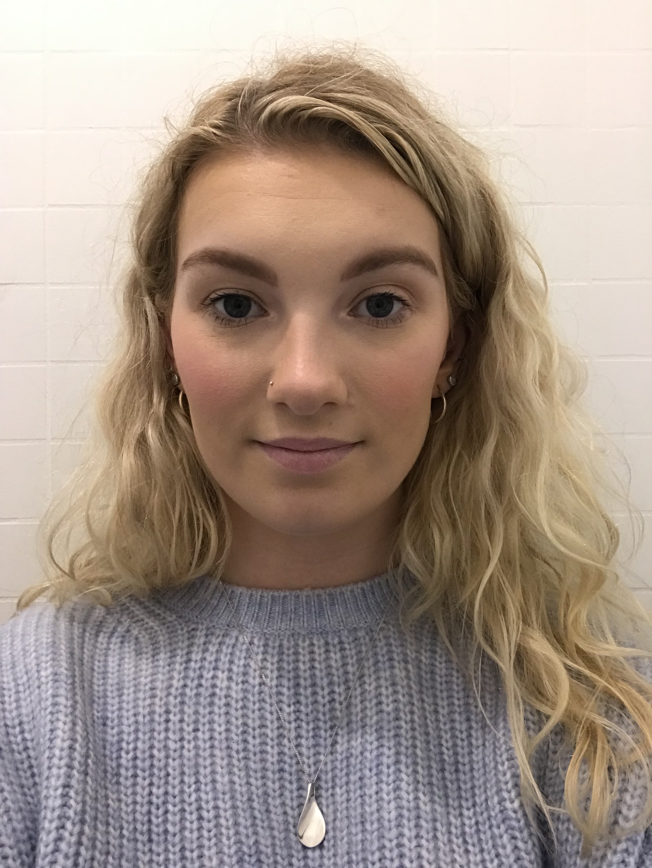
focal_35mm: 32
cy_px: 434
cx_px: 326
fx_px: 803
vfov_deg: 56.8
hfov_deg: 44.2
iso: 100
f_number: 2.2
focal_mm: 2.87
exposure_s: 1/33
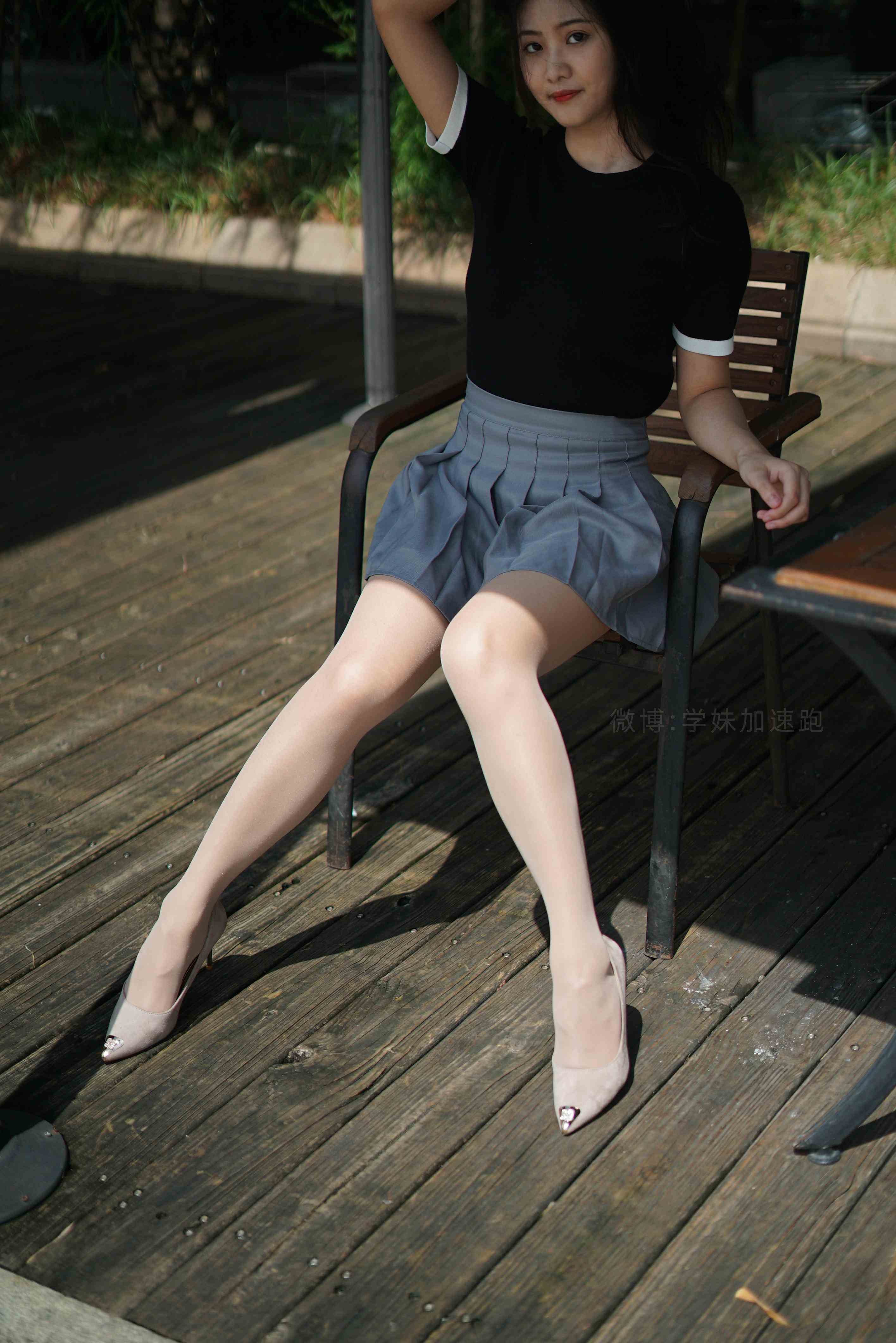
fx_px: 1864
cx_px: 448
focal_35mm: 50
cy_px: 672
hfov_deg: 27.0
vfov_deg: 39.6
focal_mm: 50
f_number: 1.8
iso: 200
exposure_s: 1/8000
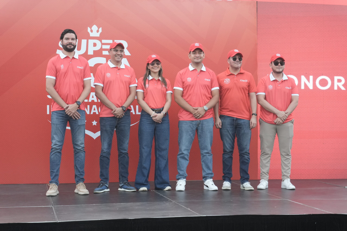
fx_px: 708
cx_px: 174
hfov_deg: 27.5
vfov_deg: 18.5
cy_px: 116
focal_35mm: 74
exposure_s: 1/320
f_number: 8
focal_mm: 49
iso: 2000
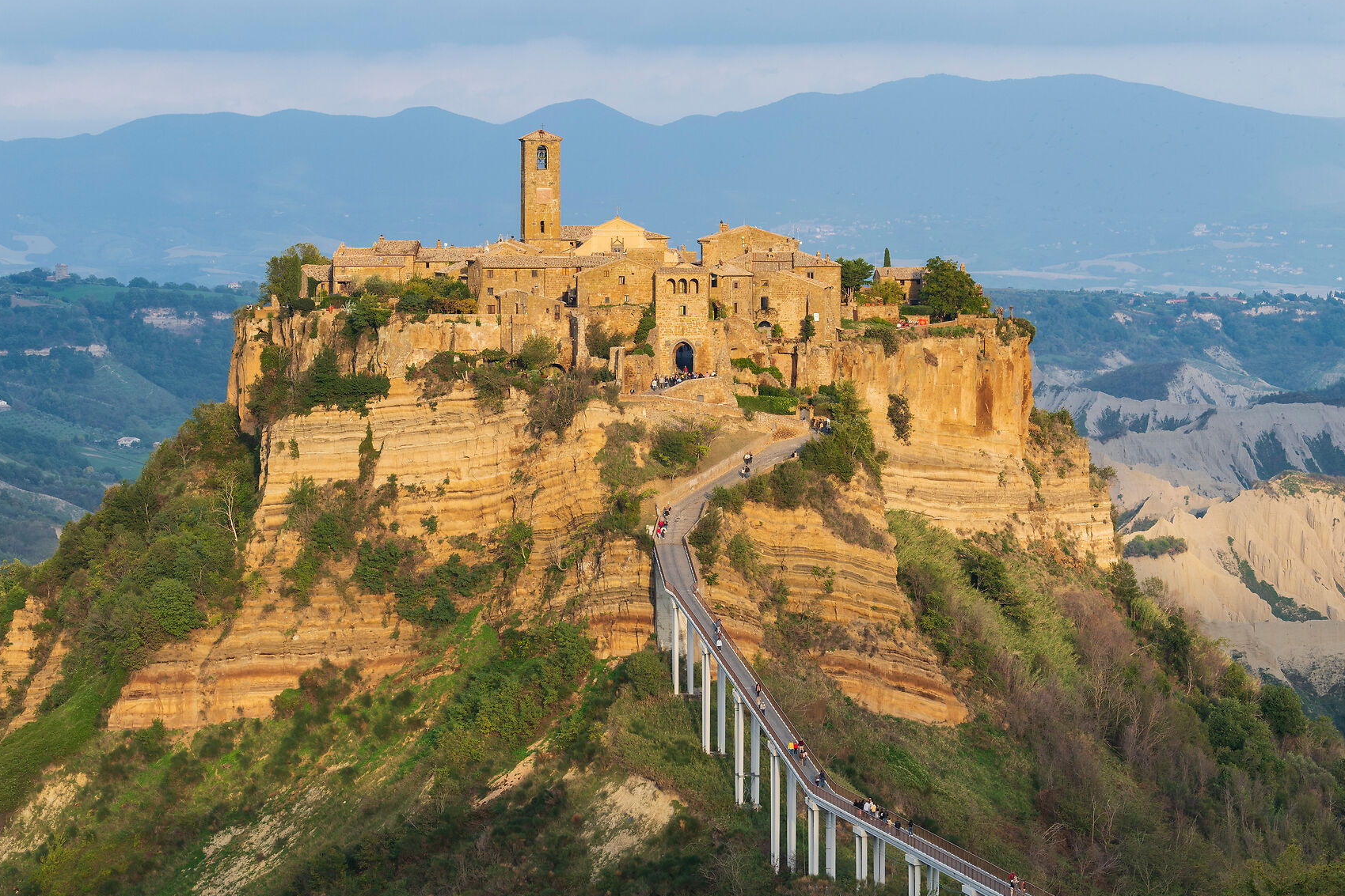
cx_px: 630
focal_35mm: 113
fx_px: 4222
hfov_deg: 18.1
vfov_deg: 12.1
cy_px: 459
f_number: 14
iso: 100
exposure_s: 1/15
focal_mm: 80
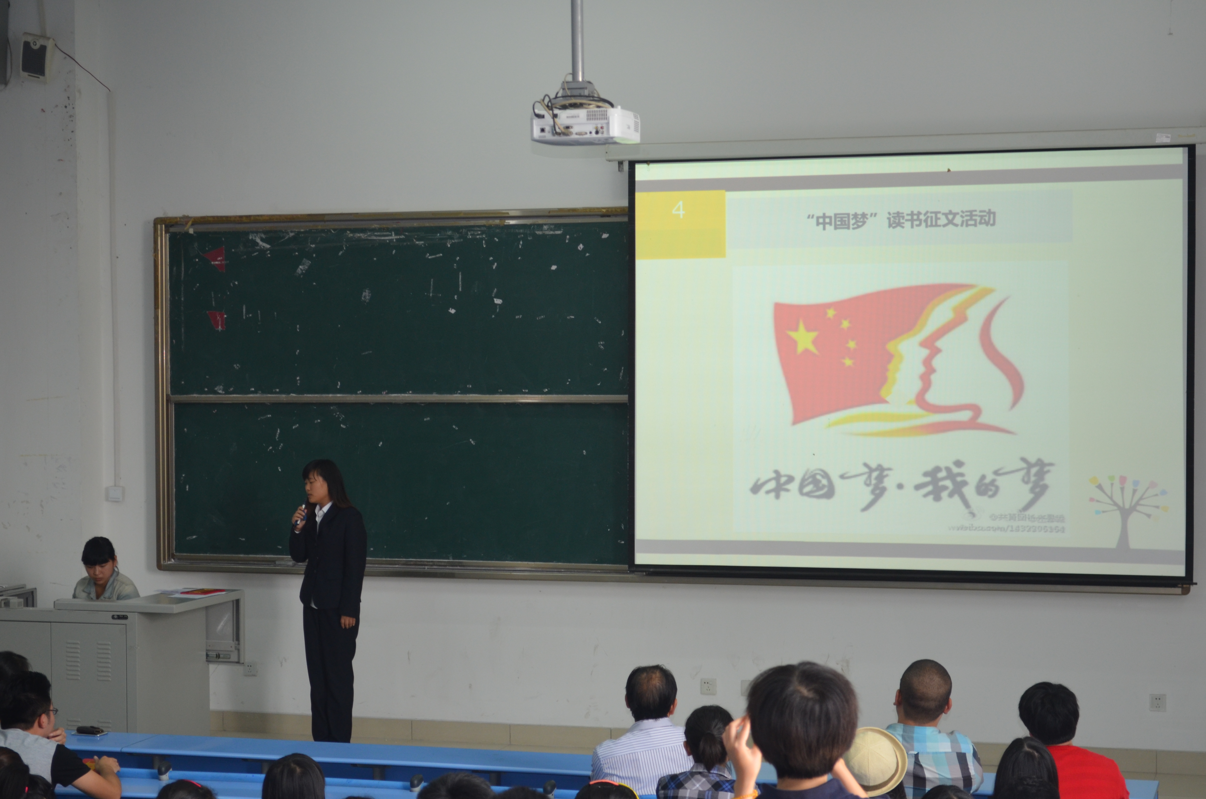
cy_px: 400
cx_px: 603
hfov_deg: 29.9
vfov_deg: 20.1
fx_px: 2257
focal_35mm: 68
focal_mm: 45
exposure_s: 1/60
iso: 450
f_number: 5.3
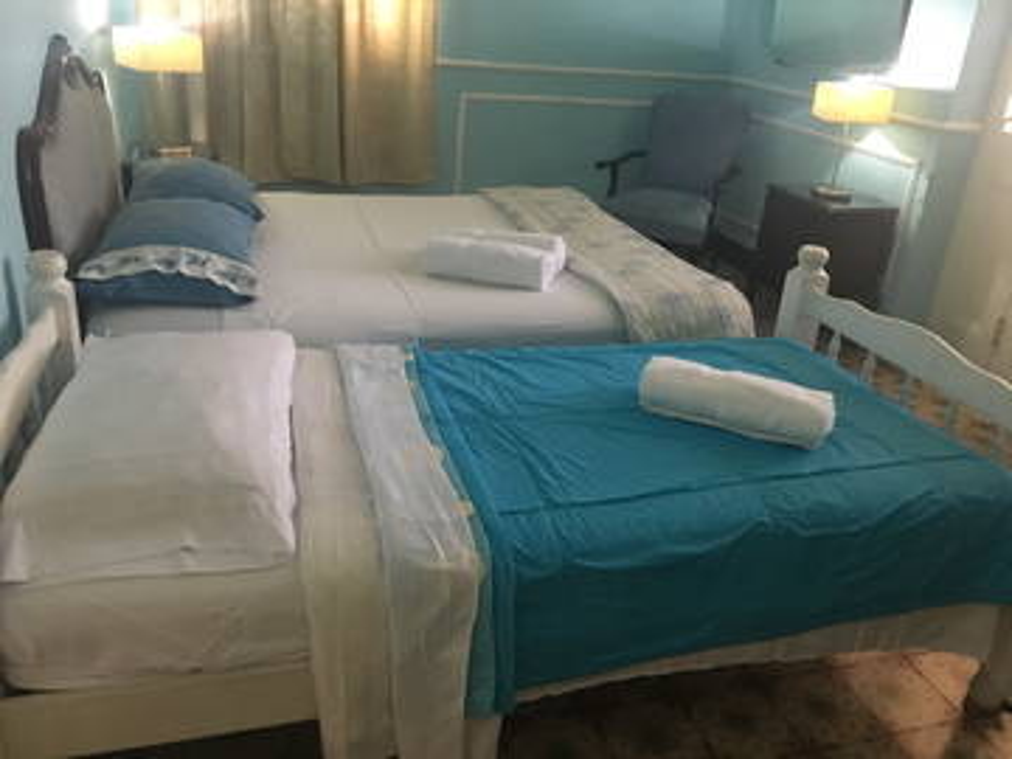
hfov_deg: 61.7
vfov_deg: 48.2
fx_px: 848
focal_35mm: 29
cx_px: 506
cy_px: 380
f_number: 2.2
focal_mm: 4.15
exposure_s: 1/15
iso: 250
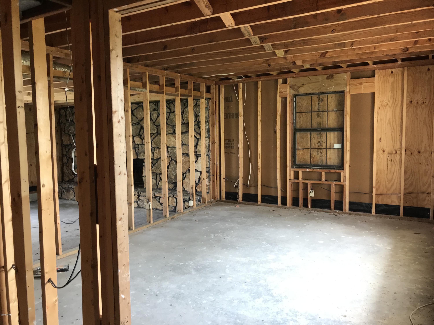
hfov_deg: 63.4
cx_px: 217
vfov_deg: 49.7
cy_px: 162
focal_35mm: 28
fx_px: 351
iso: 40
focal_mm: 3.99
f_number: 1.8
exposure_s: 1/45
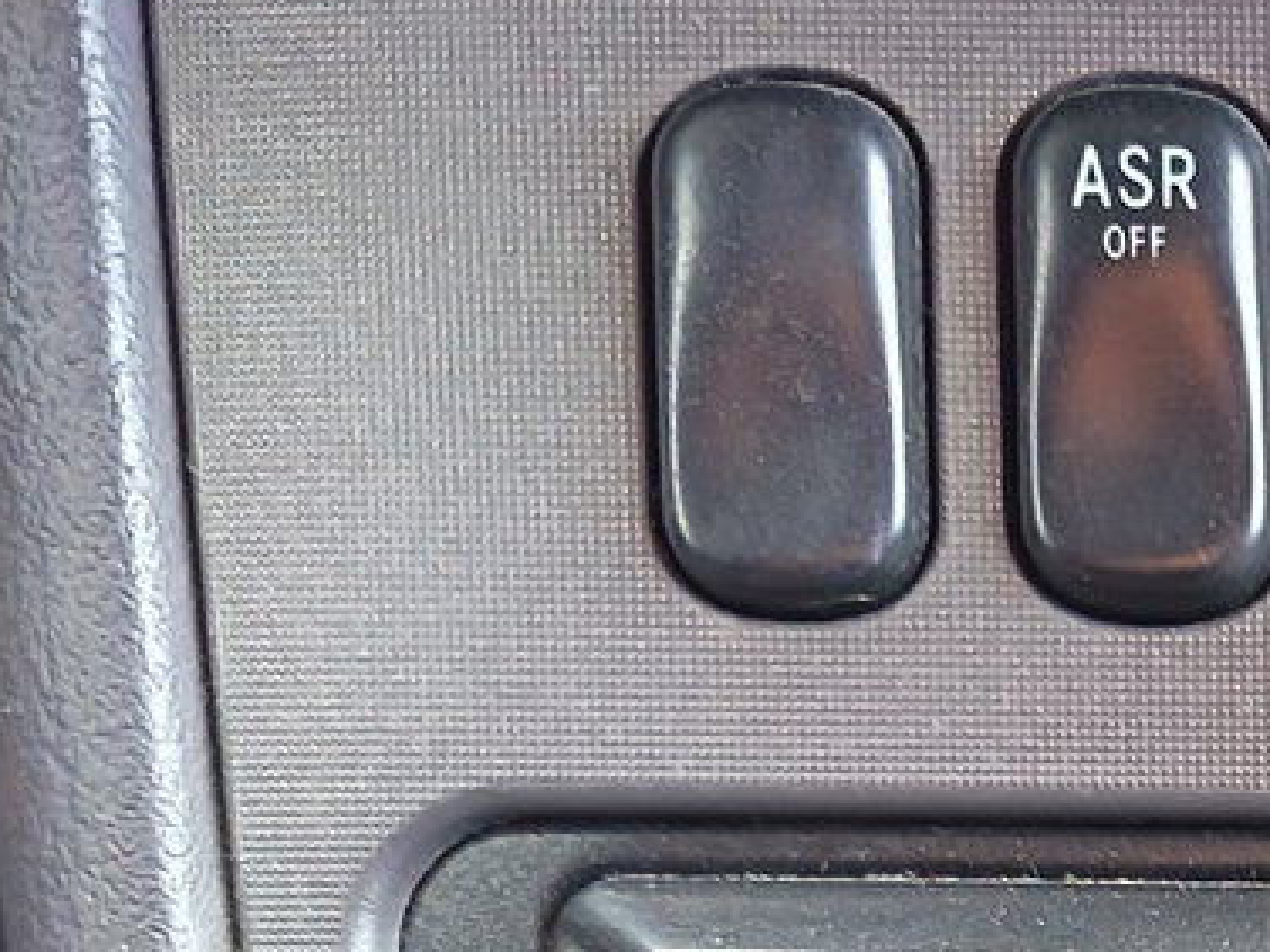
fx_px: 3742
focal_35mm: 102
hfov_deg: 17.3
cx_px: 1932
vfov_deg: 13.3
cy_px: 1627
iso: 633
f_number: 1.75
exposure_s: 1/60
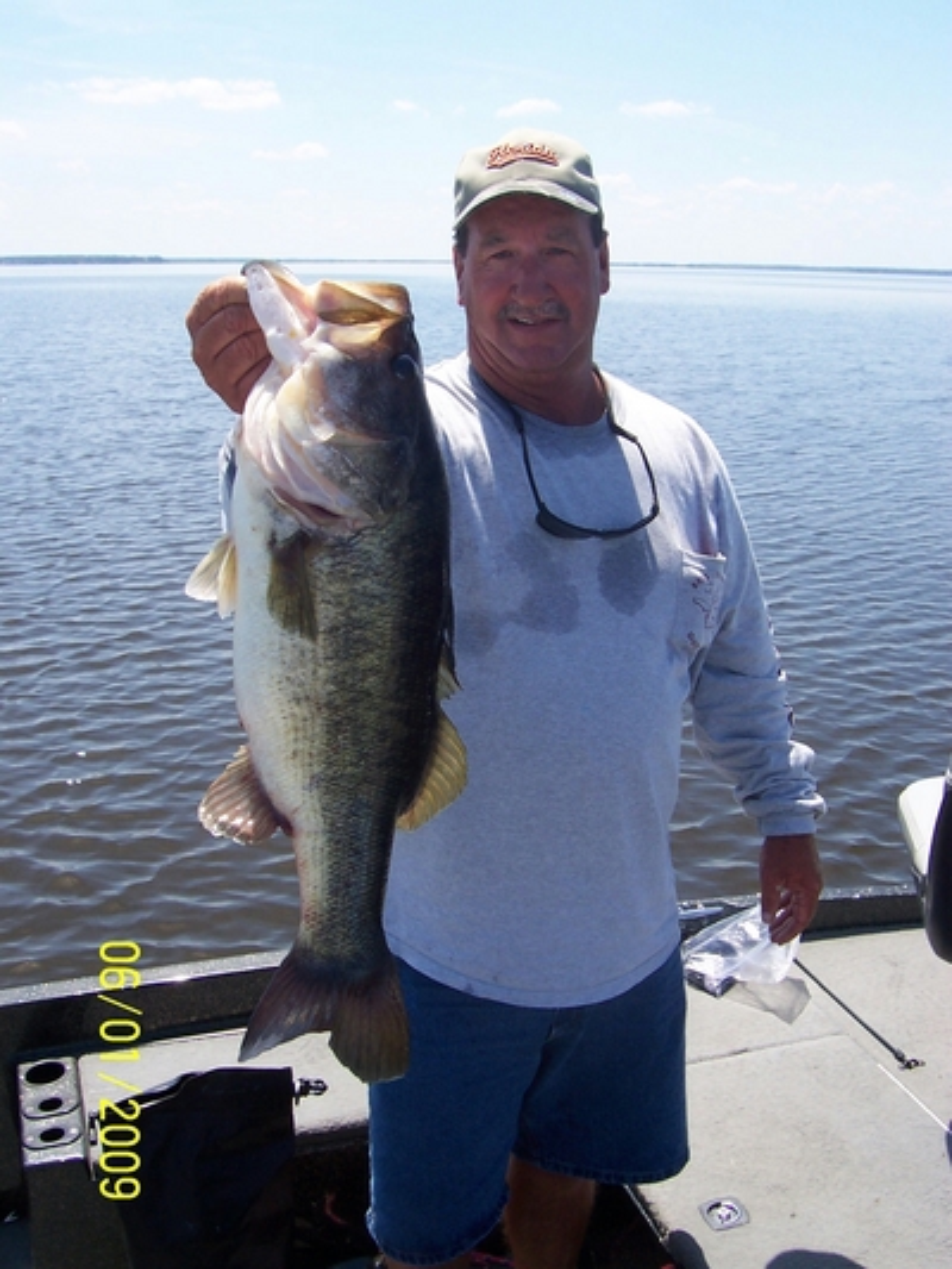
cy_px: 634
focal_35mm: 37
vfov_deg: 50.1
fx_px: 1356
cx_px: 476
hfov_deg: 38.7
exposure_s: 1/350
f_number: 5.6
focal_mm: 5.6
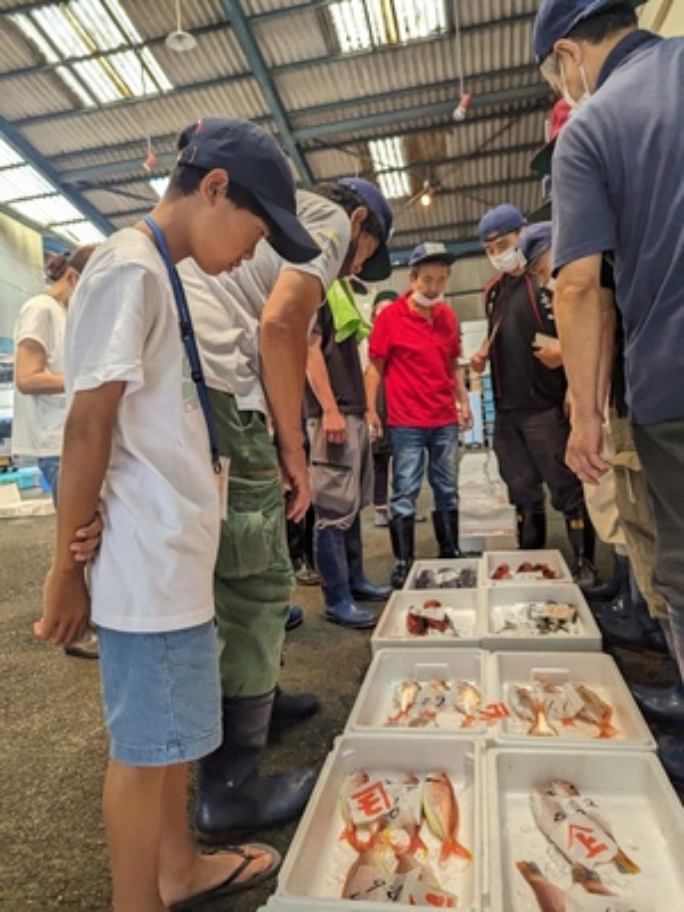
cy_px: 456
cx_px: 342
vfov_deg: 71.6
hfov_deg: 56.8
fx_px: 632
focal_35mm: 24
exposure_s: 1/240
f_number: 1.85
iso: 513
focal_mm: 6.81
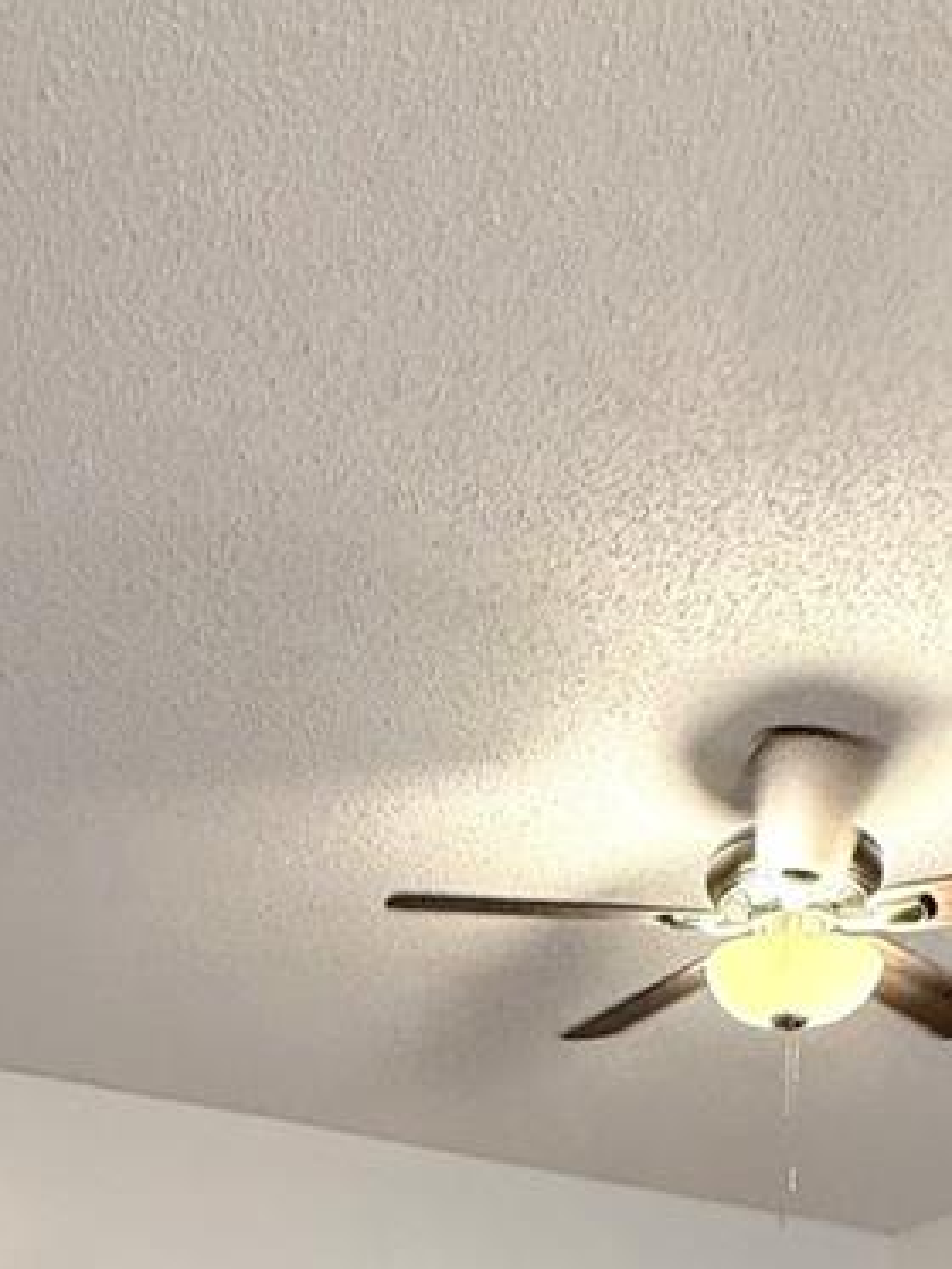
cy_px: 1684
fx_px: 1649
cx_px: 483
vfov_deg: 31.5
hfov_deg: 32.2
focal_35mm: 45
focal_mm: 2.22
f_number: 2.2
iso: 320
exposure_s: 1/120
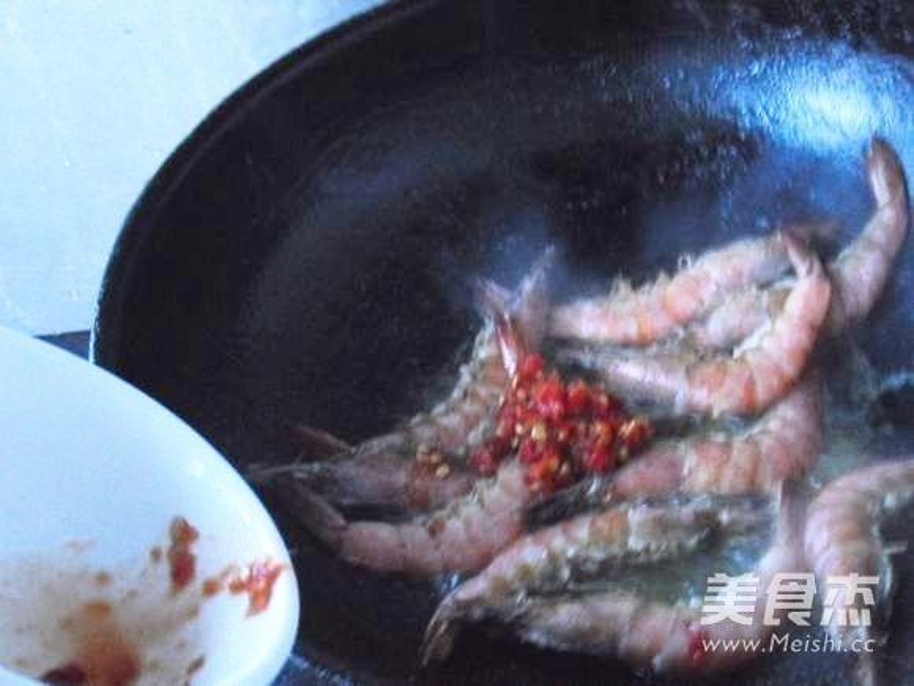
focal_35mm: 59
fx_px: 1558
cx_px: 457
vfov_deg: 24.8
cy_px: 343
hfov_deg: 32.7
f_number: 5.3
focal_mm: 10.55
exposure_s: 1/8
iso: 800
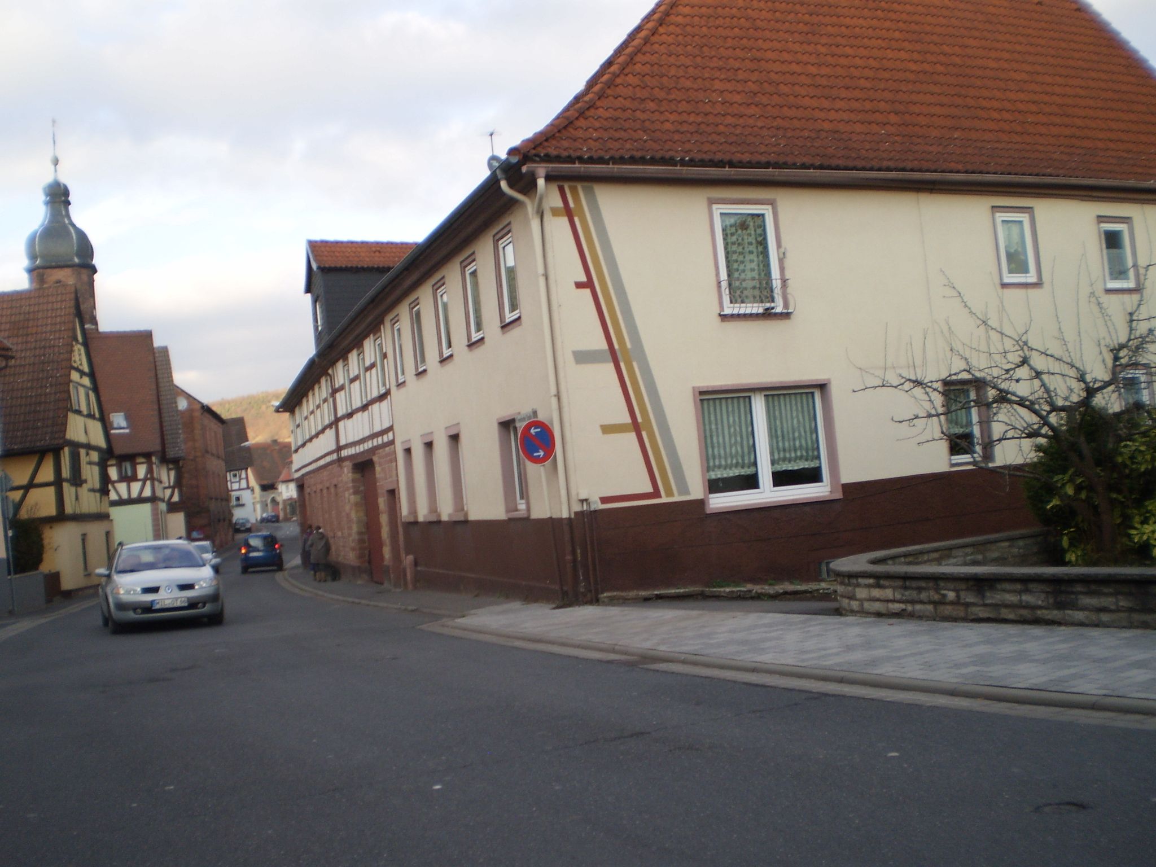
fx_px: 1202
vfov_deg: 39.7
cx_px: 578
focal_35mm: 36
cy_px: 434
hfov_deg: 51.4
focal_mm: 6.3
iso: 64
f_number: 3.1
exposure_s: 1/200
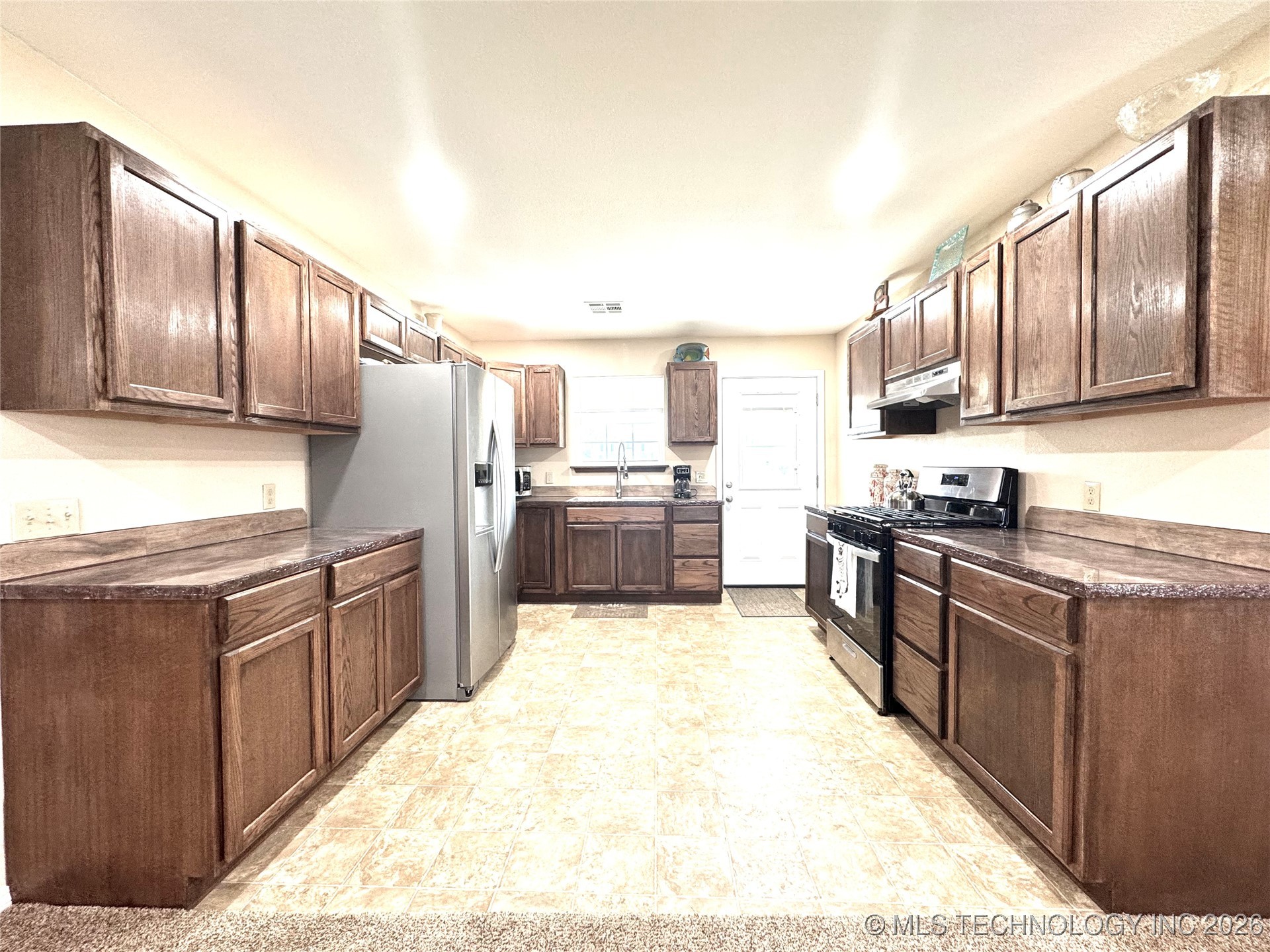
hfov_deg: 102.1
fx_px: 514
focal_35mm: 14
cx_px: 635
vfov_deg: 85.7
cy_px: 476
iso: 160
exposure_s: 1/60
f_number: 2.2
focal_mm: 2.22
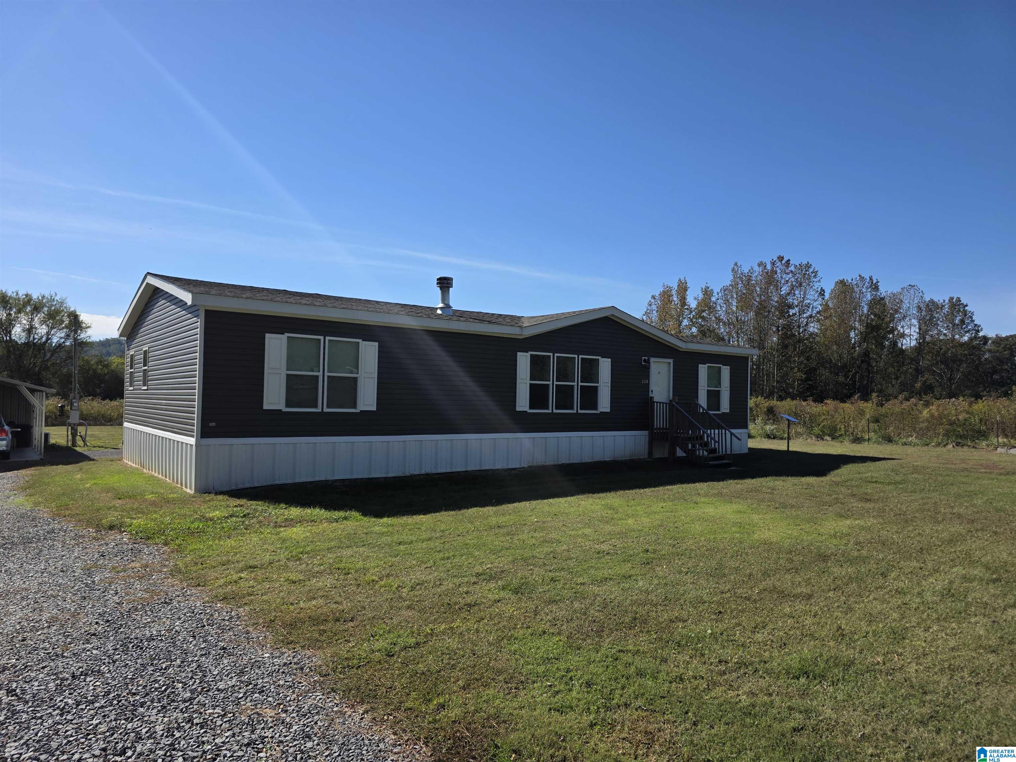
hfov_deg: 73.9
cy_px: 381
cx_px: 508
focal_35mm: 23
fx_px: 675
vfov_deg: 58.9
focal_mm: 6.3
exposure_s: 1/6574
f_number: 1.7
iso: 80
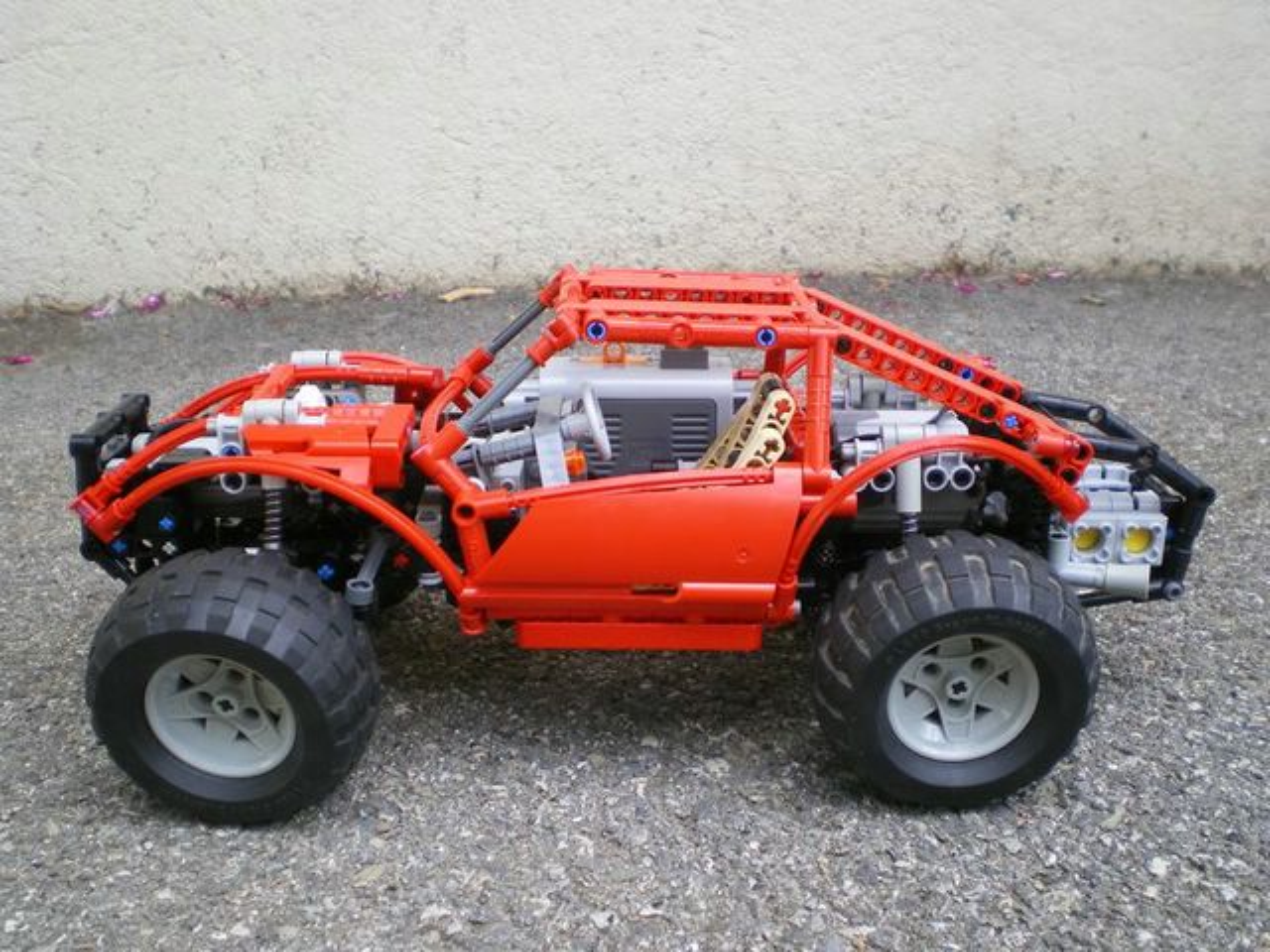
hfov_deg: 49.0
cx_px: 635
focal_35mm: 38
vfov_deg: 37.7
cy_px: 476
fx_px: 1394
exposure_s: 1/100
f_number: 3.1
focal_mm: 6.3
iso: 64
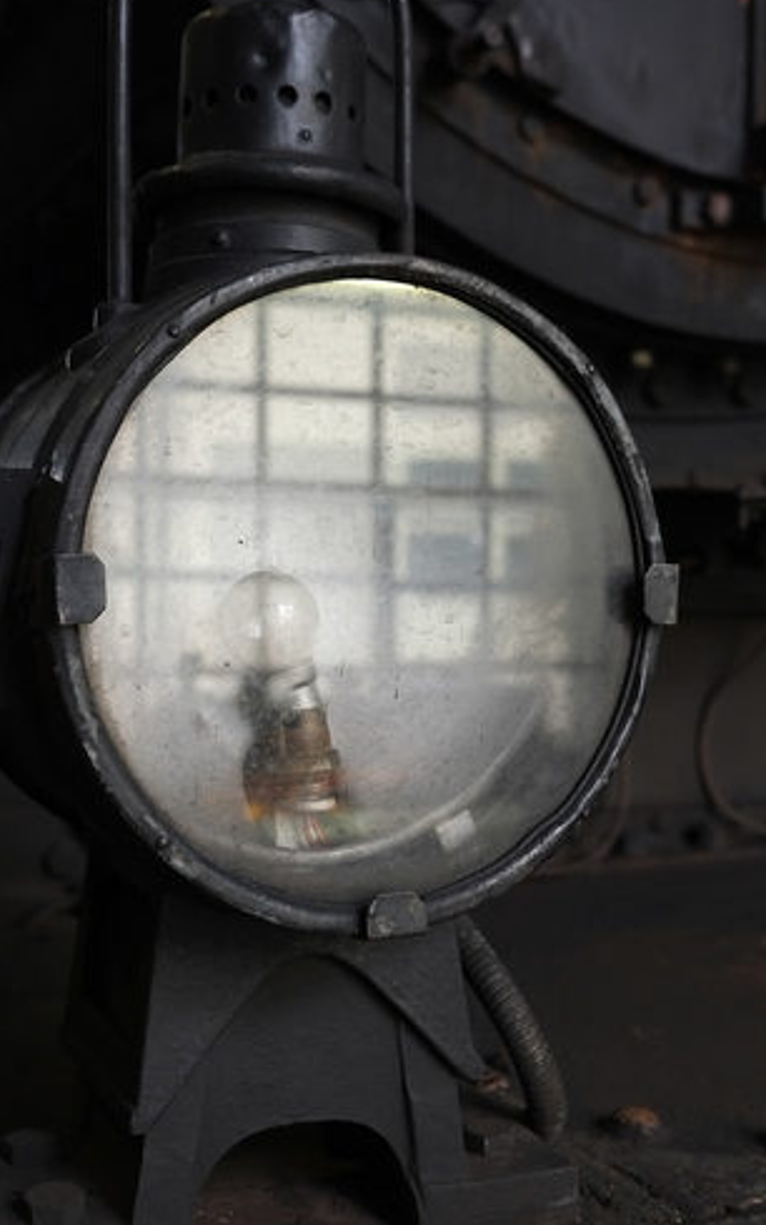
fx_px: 1335
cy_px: 574
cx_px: 333
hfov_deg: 32.0
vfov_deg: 49.2
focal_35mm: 40
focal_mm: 21.4
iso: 200
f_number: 3.2
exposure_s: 1/15
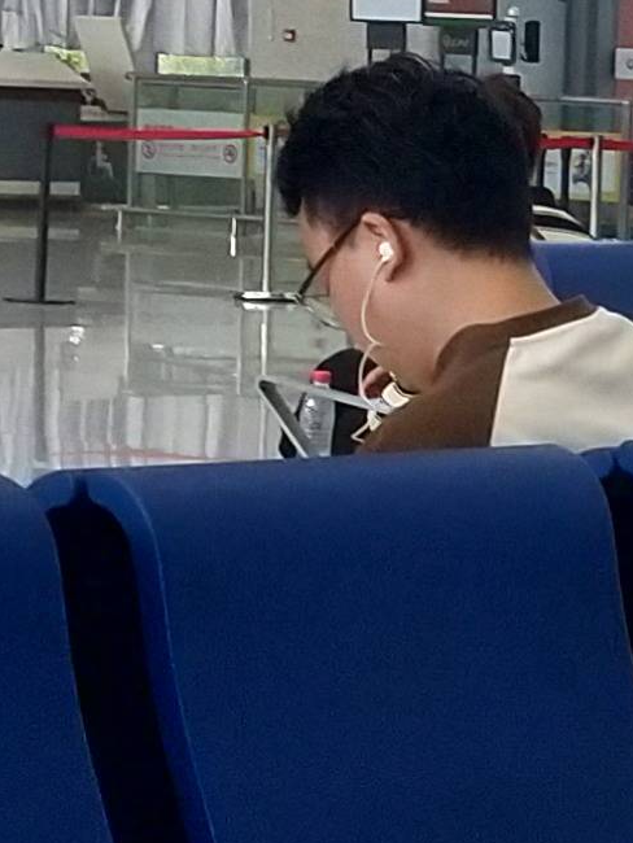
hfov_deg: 8.8
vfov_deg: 12.1
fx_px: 3972
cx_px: 1077
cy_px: 529
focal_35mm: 163
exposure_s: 1/100
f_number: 1.7
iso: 82
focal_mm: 3.99
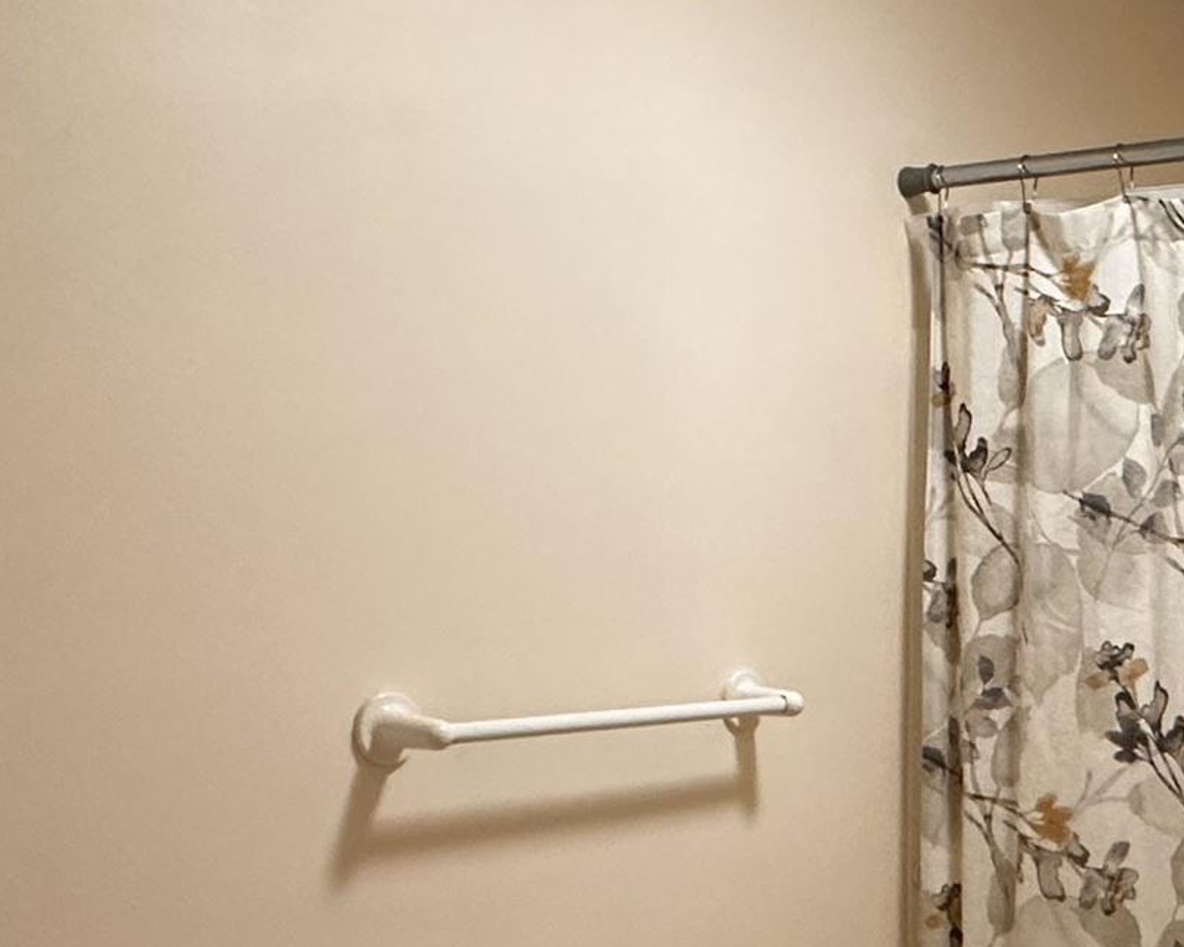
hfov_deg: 34.2
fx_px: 1823
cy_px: 743
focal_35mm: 52
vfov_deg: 28.6
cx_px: 1039
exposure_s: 1/60
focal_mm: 2.22
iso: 320
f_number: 2.2
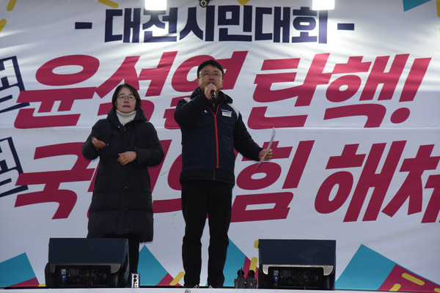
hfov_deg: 18.3
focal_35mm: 112
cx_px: 220
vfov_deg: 12.2
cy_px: 146
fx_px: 1369
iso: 800
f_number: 5.6
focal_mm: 112
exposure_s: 1/125
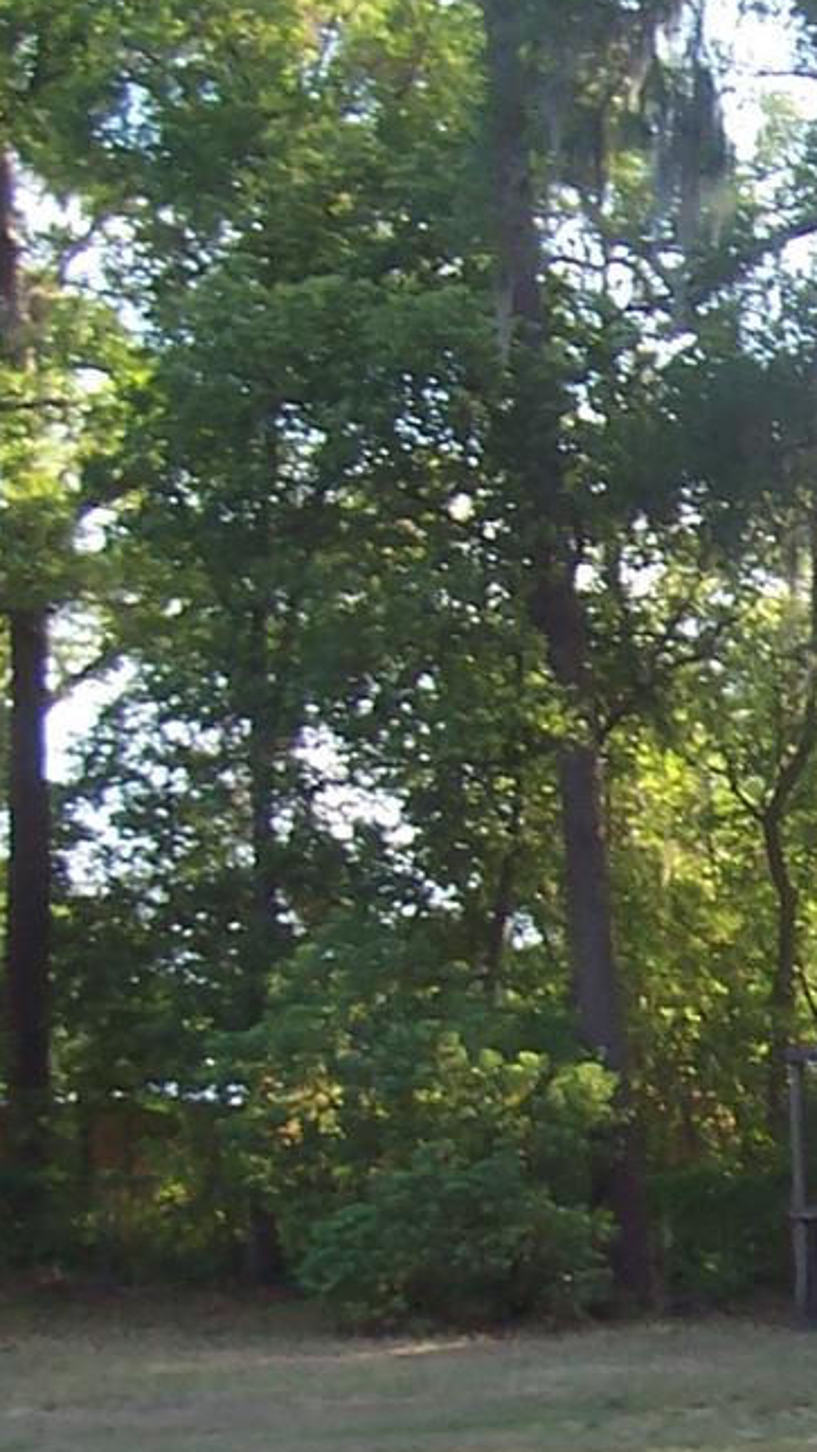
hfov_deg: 11.3
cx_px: 1456
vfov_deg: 21.1
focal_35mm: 100
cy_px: 1121
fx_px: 3850
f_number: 2.8
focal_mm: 5.6
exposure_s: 1/90
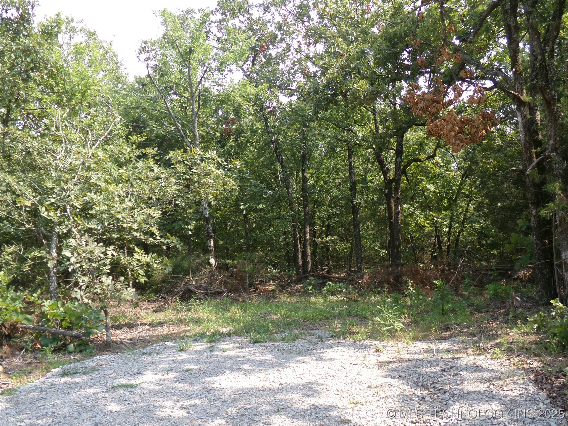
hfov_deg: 50.1
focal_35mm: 37
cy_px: 213
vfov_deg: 38.7
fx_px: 607
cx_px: 284
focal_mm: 6.6
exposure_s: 1/200
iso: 100
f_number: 4
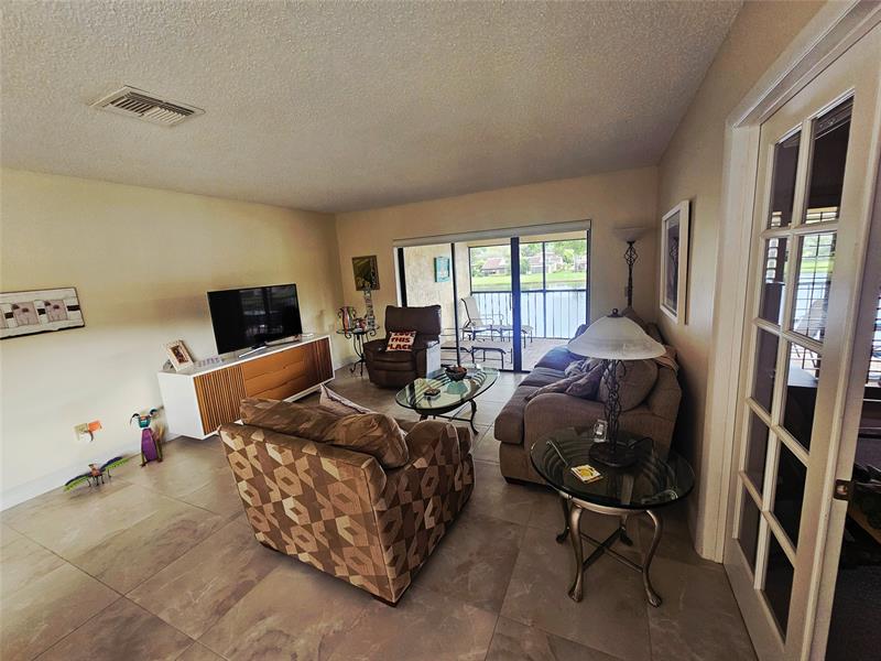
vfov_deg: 89.9
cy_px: 330
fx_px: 331
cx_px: 440
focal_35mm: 13
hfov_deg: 106.2
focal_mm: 2.2
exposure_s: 1/60.2
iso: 125
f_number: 2.2
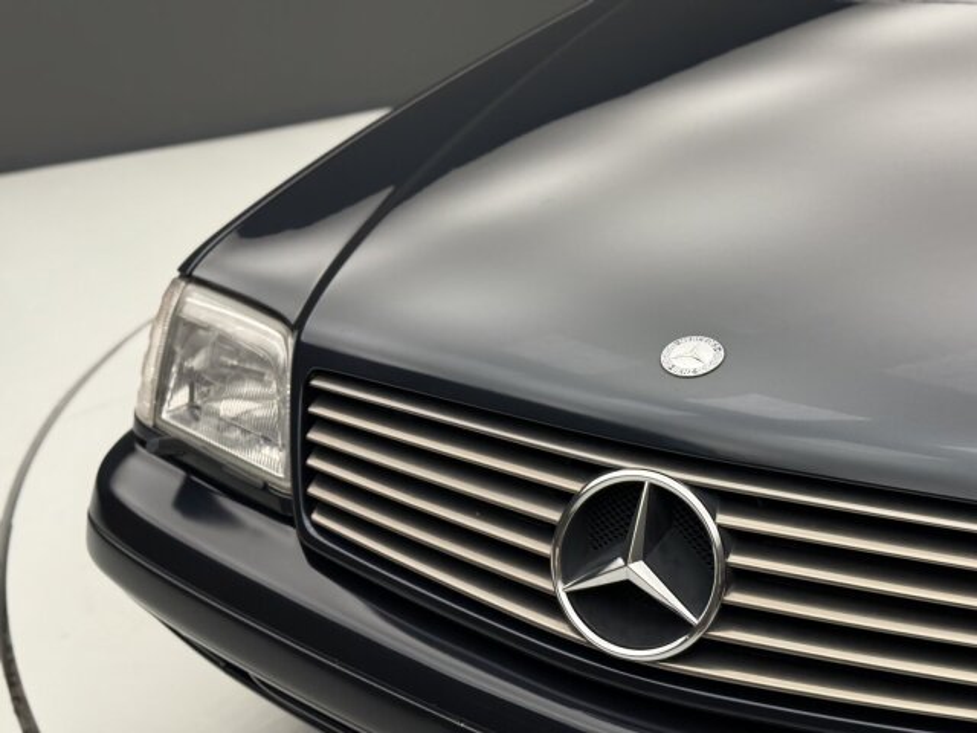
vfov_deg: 30.3
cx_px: 488
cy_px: 366
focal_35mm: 48
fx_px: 1355
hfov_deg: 39.7
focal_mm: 6.76
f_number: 1.78
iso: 160
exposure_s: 1/99
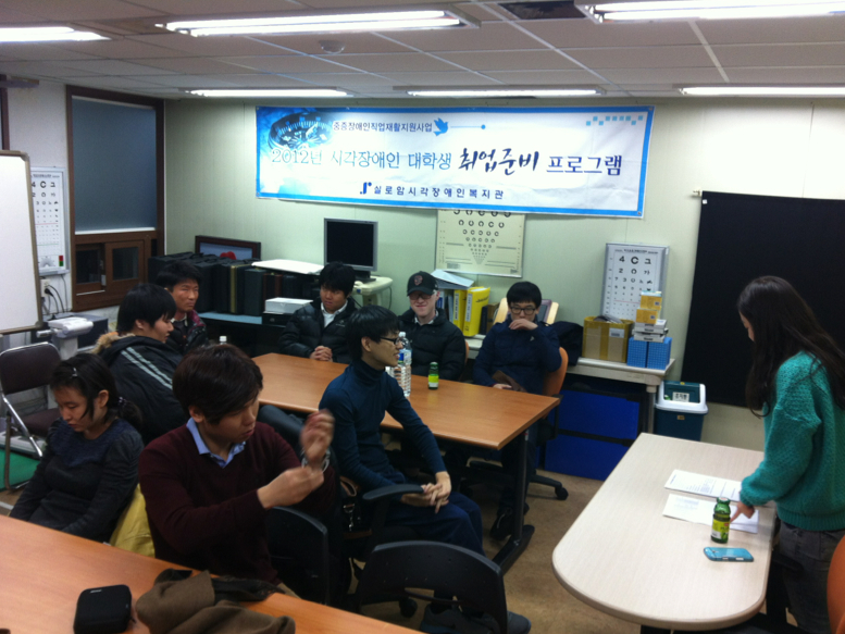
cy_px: 321
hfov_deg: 51.3
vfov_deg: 39.7
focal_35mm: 36
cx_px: 426
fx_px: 879
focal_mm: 3.85
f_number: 2.8
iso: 80
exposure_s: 1/24
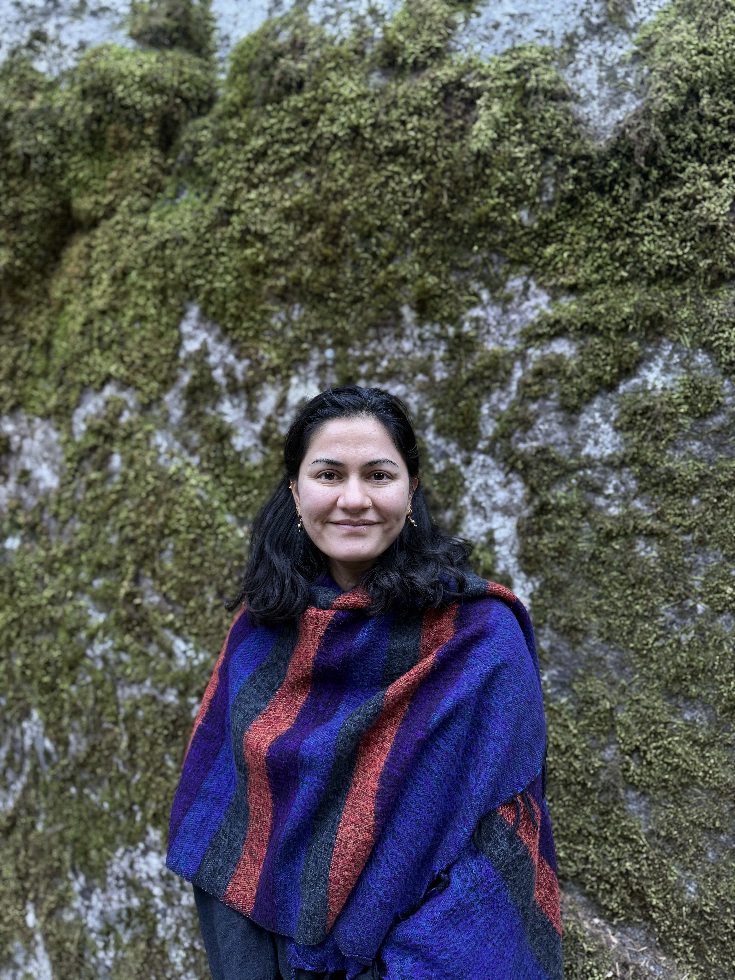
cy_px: 490
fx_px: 679
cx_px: 368
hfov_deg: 56.8
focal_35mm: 24
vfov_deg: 71.6
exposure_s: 1/100
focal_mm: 6.76
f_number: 1.78
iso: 200
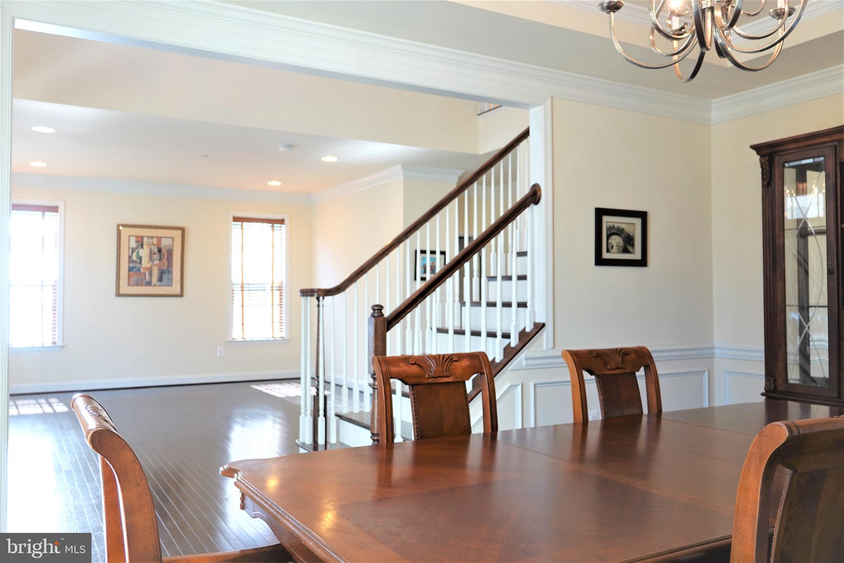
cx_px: 422
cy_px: 282
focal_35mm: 29
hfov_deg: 63.7
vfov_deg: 45.0
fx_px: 680
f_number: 2.8
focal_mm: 10.8
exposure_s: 1/30
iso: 100
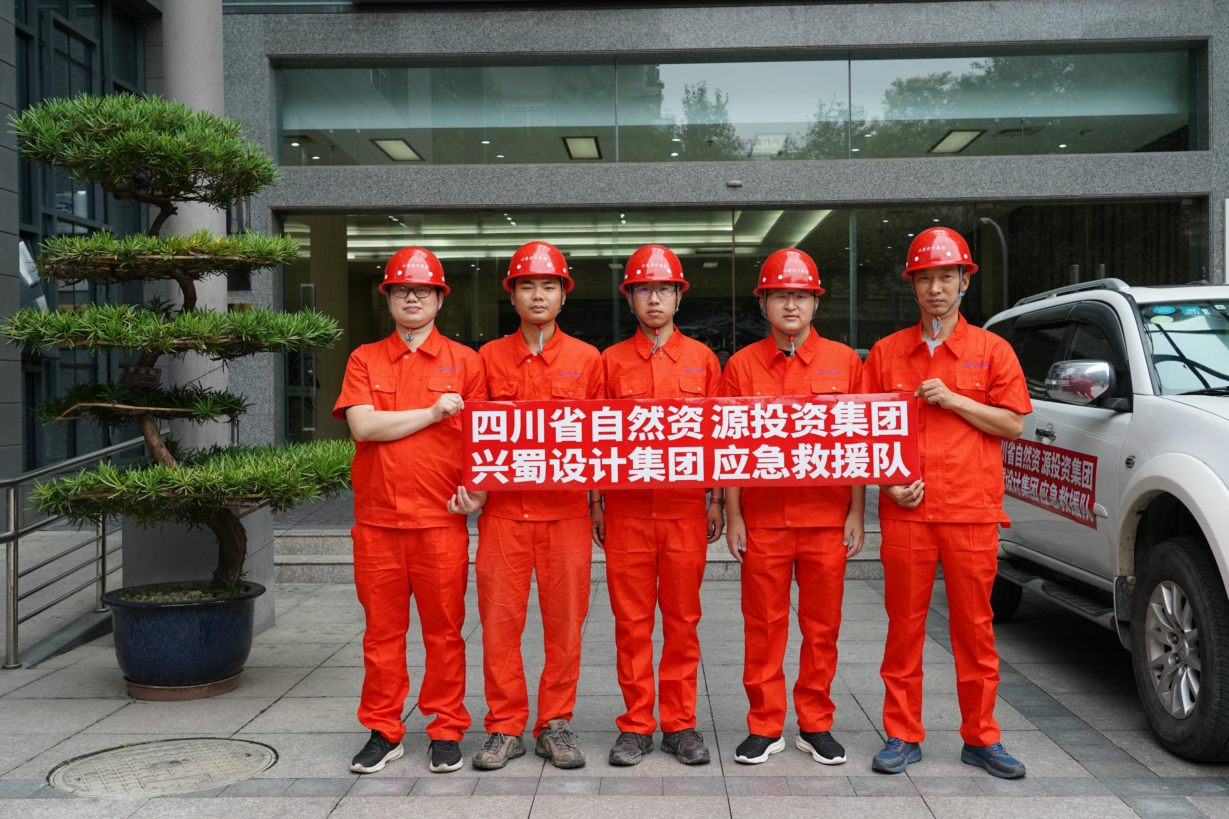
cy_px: 410
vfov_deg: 35.9
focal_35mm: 37
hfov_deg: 51.9
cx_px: 614
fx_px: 1263
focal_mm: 37
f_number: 6.3
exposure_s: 1/100
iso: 100
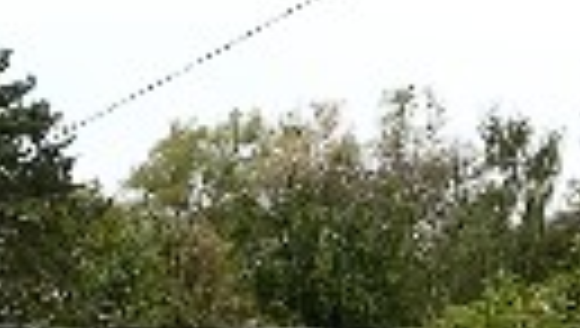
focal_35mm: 173
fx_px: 2664
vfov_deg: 7.0
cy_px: 400
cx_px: 425
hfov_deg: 12.4
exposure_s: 1/57.3
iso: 50
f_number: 5
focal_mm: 8.9
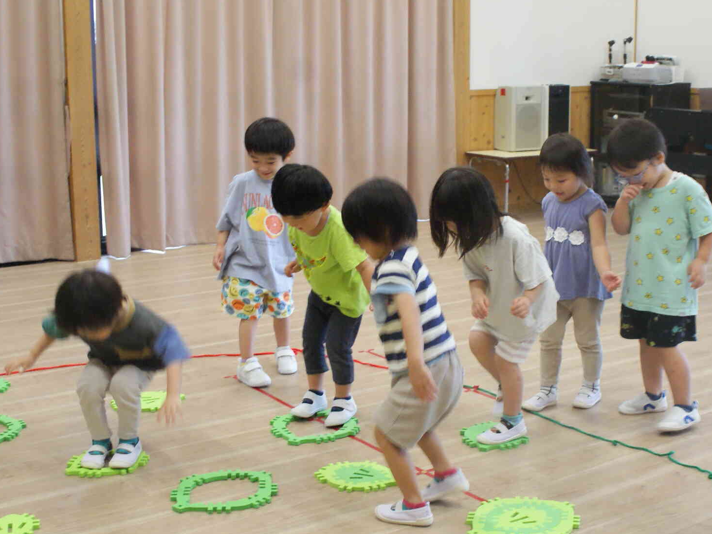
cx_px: 416
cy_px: 259
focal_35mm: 53
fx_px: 1090
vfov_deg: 27.5
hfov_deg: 36.1
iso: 1600
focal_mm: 28
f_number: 5.6
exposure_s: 1/80
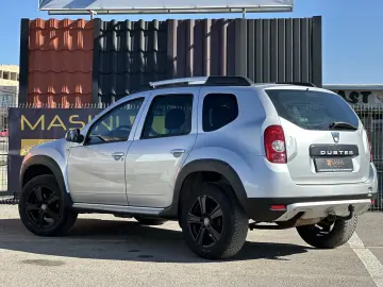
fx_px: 852
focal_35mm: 77
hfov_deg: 25.3
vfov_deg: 19.1
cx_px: 192
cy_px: 144
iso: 32
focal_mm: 9
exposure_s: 1/341
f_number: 2.8
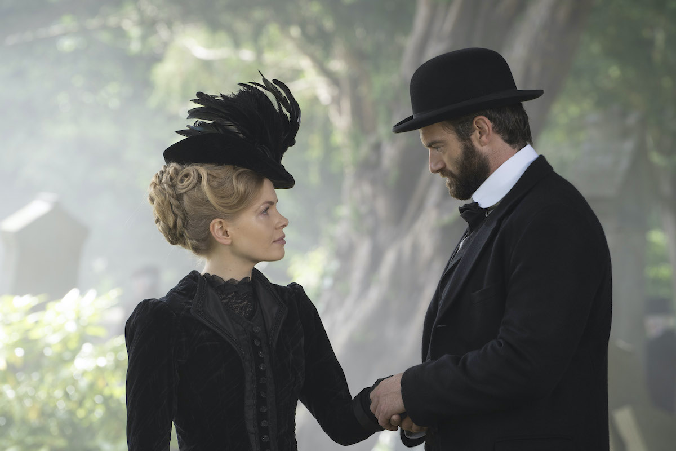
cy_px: 226
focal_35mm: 200
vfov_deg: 6.9
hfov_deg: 10.3
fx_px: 3755
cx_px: 338
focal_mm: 200
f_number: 7.1
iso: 400
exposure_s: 1/100
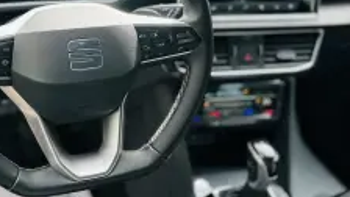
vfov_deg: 27.8
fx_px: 390
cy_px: 39
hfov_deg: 46.0
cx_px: 72
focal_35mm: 42
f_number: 1.78
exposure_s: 1/402
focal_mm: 6.86
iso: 80
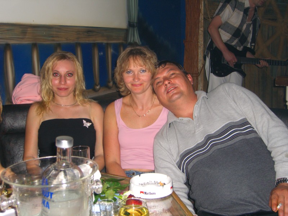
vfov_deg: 31.5
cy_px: 108
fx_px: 383
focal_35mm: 46
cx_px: 144
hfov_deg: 41.2
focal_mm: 9.5
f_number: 3.1
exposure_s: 1/60
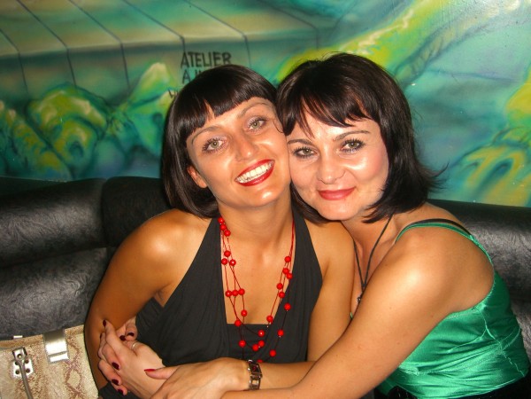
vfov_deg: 37.7
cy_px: 200
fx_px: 583
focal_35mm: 38
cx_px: 266
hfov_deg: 49.0
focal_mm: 7.9
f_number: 2.8
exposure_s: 1/60
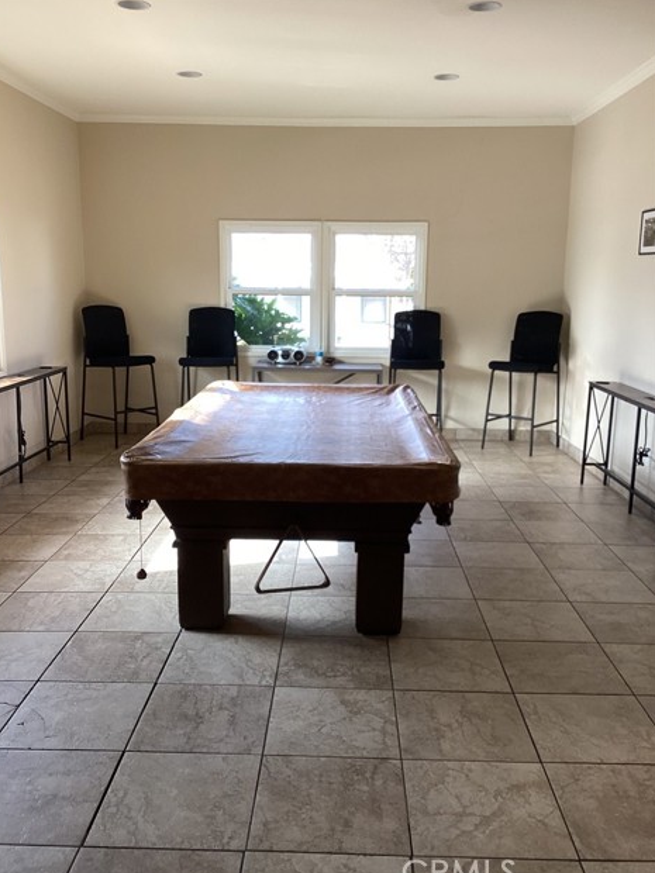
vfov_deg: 56.8
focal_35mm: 32
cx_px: 324
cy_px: 442
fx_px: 807
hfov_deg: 44.2
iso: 50
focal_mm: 3.3
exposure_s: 1/60
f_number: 2.4
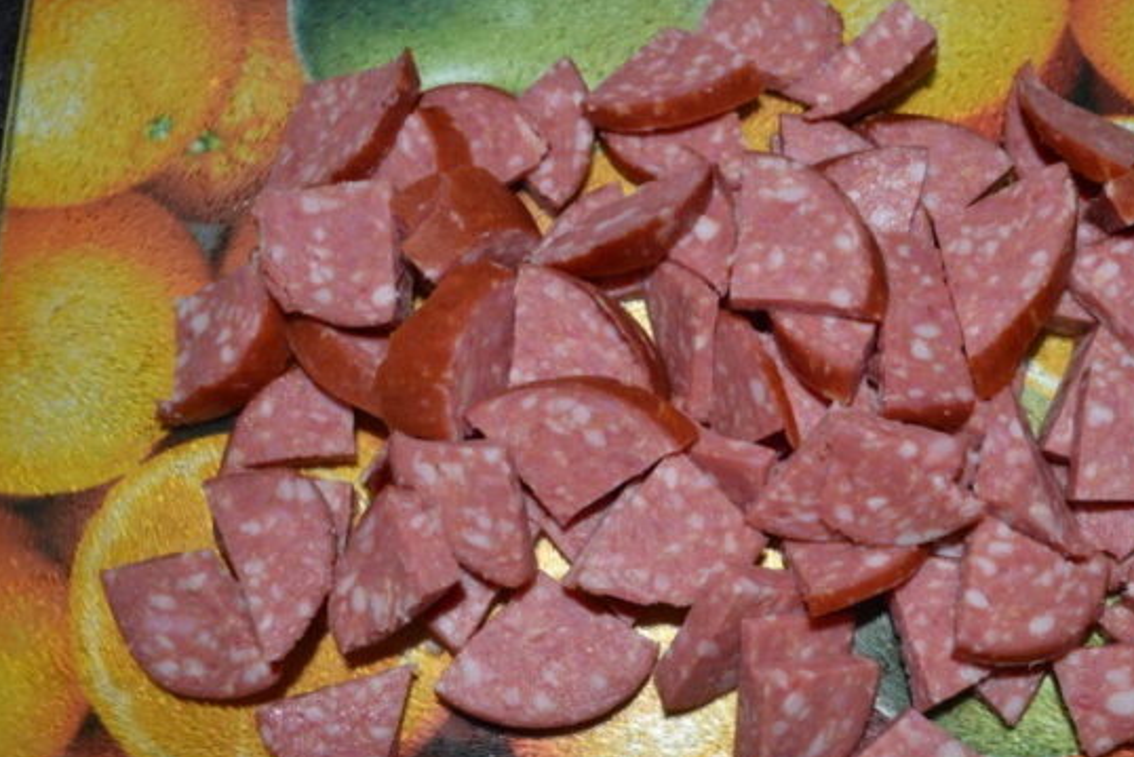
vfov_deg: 34.2
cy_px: 421
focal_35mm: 39
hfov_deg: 49.0
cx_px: 721
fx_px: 1229
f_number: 8
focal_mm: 20
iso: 100
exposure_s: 1/60
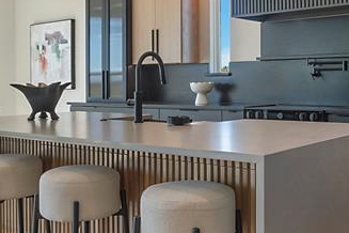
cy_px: 77
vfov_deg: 28.5
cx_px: 189
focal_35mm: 47
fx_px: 456
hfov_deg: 41.9
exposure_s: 1/20
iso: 100
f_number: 11
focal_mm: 10
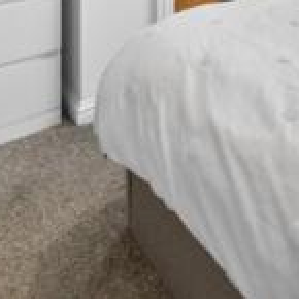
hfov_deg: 29.7
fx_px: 450
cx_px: 386
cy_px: -150
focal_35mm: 46
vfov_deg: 26.5
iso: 640
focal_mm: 12
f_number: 22
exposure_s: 5
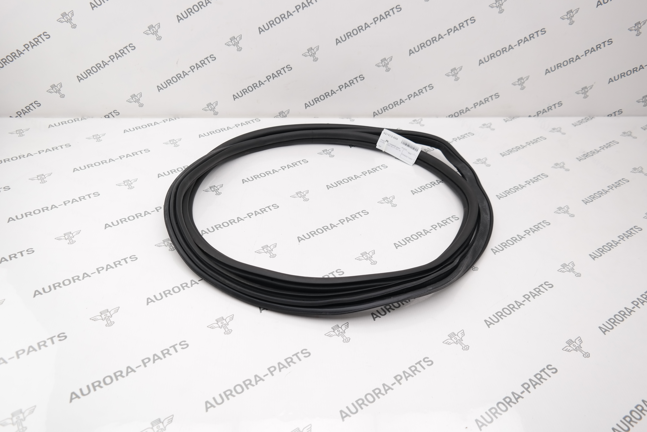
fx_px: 485
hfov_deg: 67.4
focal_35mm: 27
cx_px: 324
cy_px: 216
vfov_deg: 47.9
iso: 100
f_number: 4
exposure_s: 1/100
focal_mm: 18
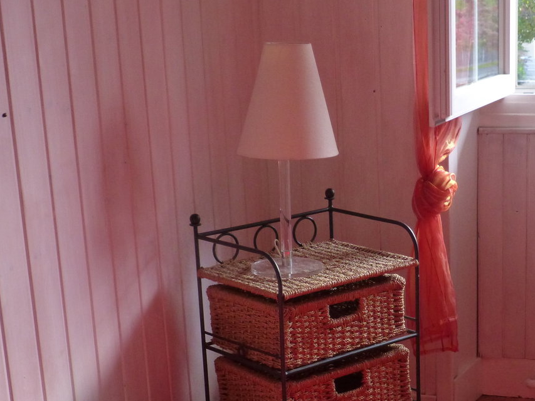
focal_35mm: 75
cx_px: 380
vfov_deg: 19.4
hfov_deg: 25.8
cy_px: 340
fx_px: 1159
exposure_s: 1/30
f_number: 3.1
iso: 400
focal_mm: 7.1
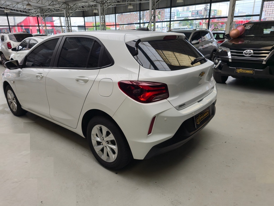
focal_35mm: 25
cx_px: 129
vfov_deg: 54.9
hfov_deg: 69.3
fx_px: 198
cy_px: 98
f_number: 1.7
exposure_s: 1/60
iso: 12
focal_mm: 6.3
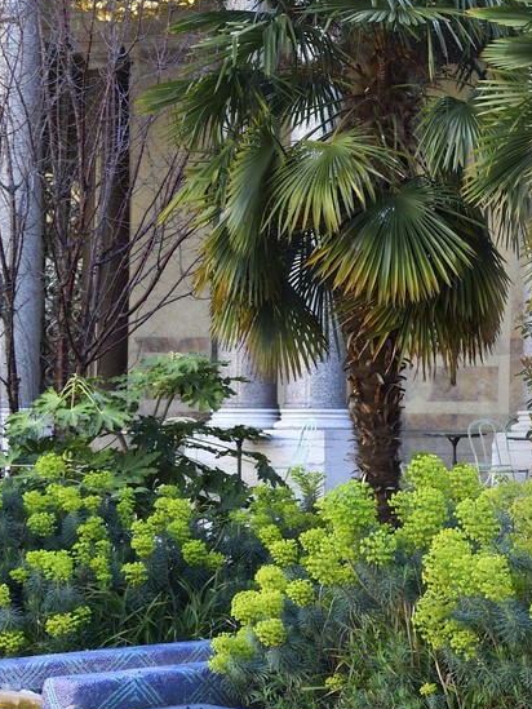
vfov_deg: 20.0
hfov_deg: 13.3
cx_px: 1015
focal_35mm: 98
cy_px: 378
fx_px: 2007
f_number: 8
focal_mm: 35
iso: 200
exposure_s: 1/60
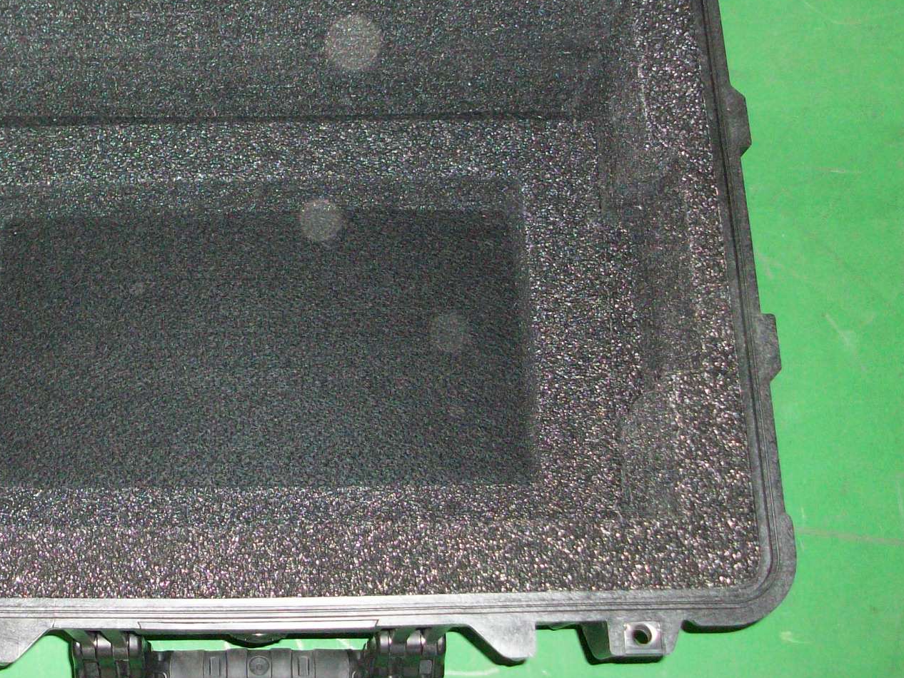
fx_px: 1437
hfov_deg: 34.4
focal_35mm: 55
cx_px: 256
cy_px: 207
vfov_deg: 26.4
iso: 160
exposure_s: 1/60
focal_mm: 5.7
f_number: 2.8
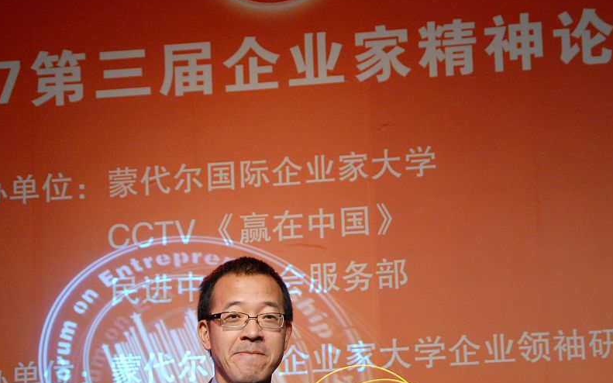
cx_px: 308
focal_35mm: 128
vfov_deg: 10.2
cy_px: 177
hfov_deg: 16.3
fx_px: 2134
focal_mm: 55
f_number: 5
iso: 1000
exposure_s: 1/80
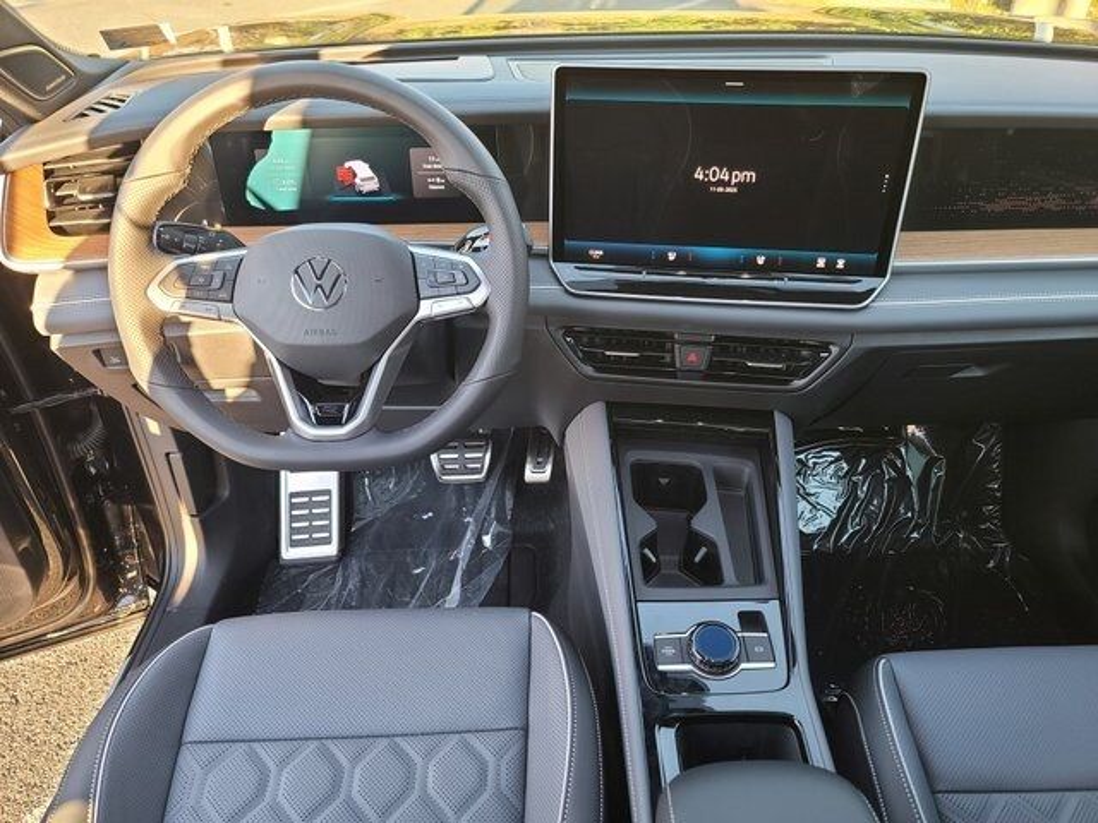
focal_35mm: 25
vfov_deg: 54.9
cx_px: 549
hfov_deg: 69.4
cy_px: 412
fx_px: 793
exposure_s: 1/60
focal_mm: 7
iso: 100
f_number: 1.8
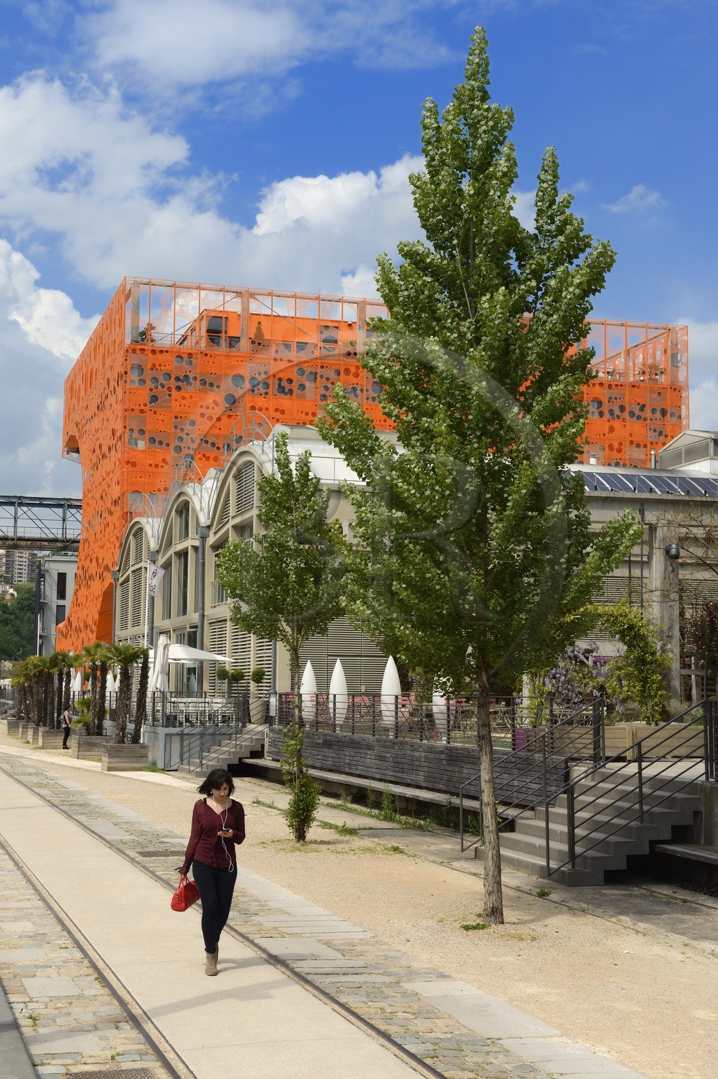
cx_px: 359
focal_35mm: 50
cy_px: 540
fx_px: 1498
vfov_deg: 39.6
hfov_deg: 26.9
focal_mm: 50
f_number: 14
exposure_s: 1/400
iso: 400
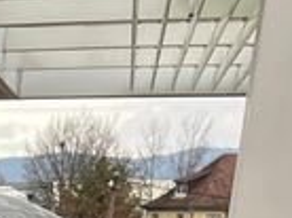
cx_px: -635
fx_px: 1625
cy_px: 739
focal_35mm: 193
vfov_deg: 6.7
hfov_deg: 8.4
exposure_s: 1/504
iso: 50
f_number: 1.6
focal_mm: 5.1
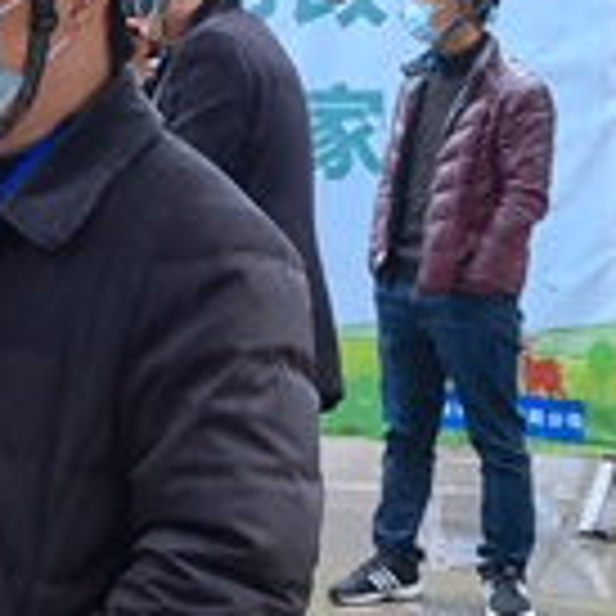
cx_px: -522
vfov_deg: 11.1
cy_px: 220
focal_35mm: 157
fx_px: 3161
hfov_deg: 10.4
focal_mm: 6.67
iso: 160
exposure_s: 1/100
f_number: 1.9
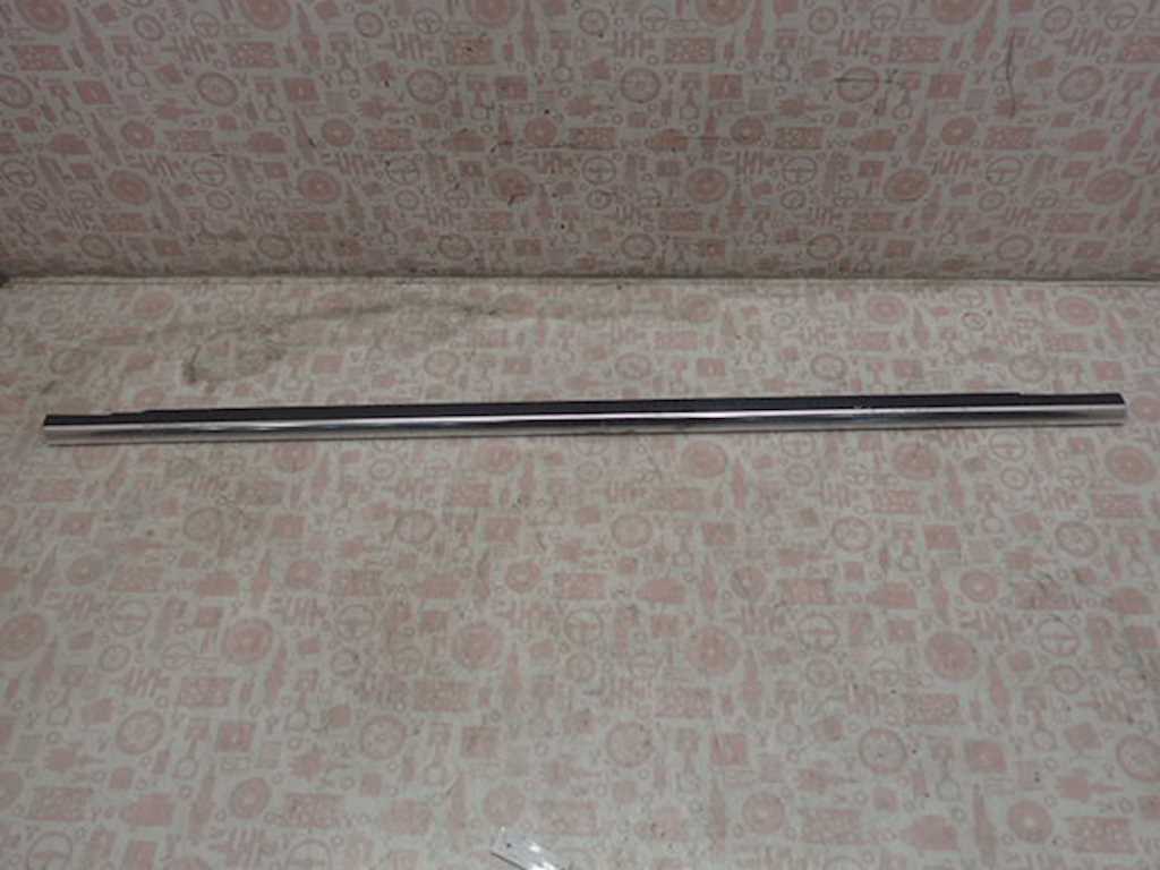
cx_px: 580
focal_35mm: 30
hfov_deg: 60.0
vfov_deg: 46.8
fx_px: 1005
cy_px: 435
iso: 100
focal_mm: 5.5
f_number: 2.3
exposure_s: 1/80
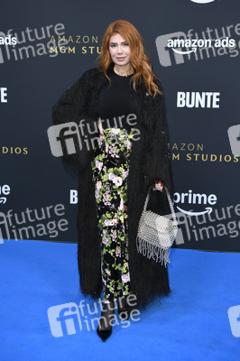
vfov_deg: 39.6
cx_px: 120
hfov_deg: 26.9
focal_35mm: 50
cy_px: 180
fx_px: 501
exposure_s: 1/400
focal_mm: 50
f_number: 4
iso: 400
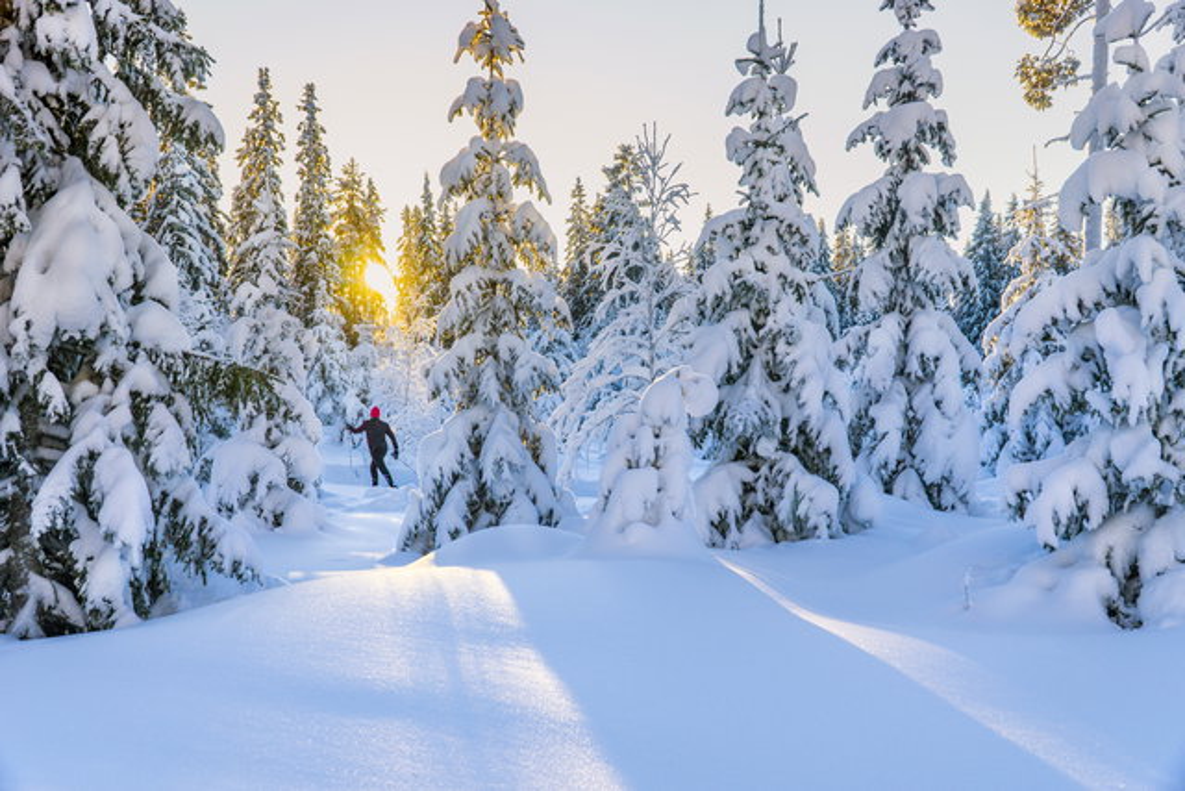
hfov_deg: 55.8
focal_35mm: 34
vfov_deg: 38.9
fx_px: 1119
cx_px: 592
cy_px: 396
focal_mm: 23
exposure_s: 1/640
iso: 400
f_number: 5
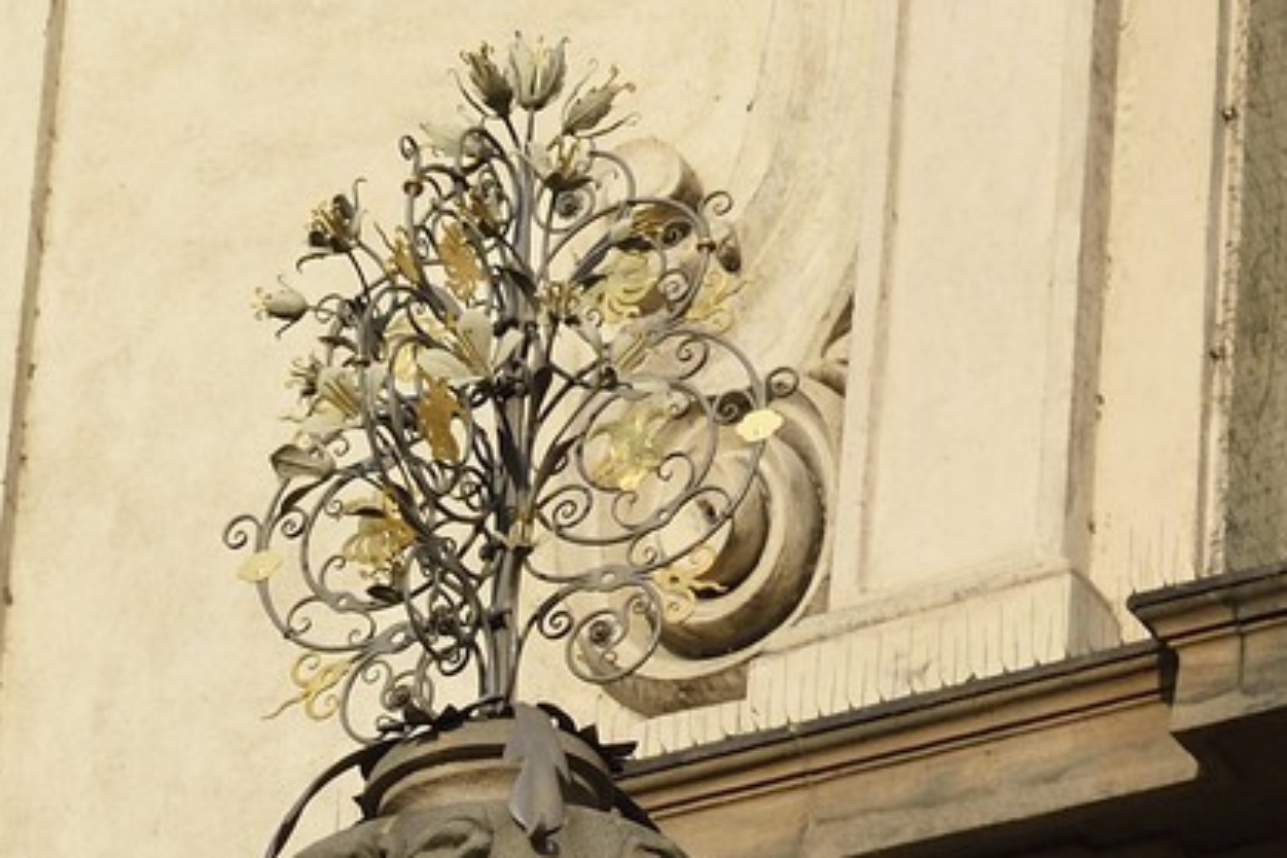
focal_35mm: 445
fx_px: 15908
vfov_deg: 3.1
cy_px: -463
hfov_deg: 4.6
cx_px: 2451
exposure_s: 1/320
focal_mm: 116
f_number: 11
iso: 200
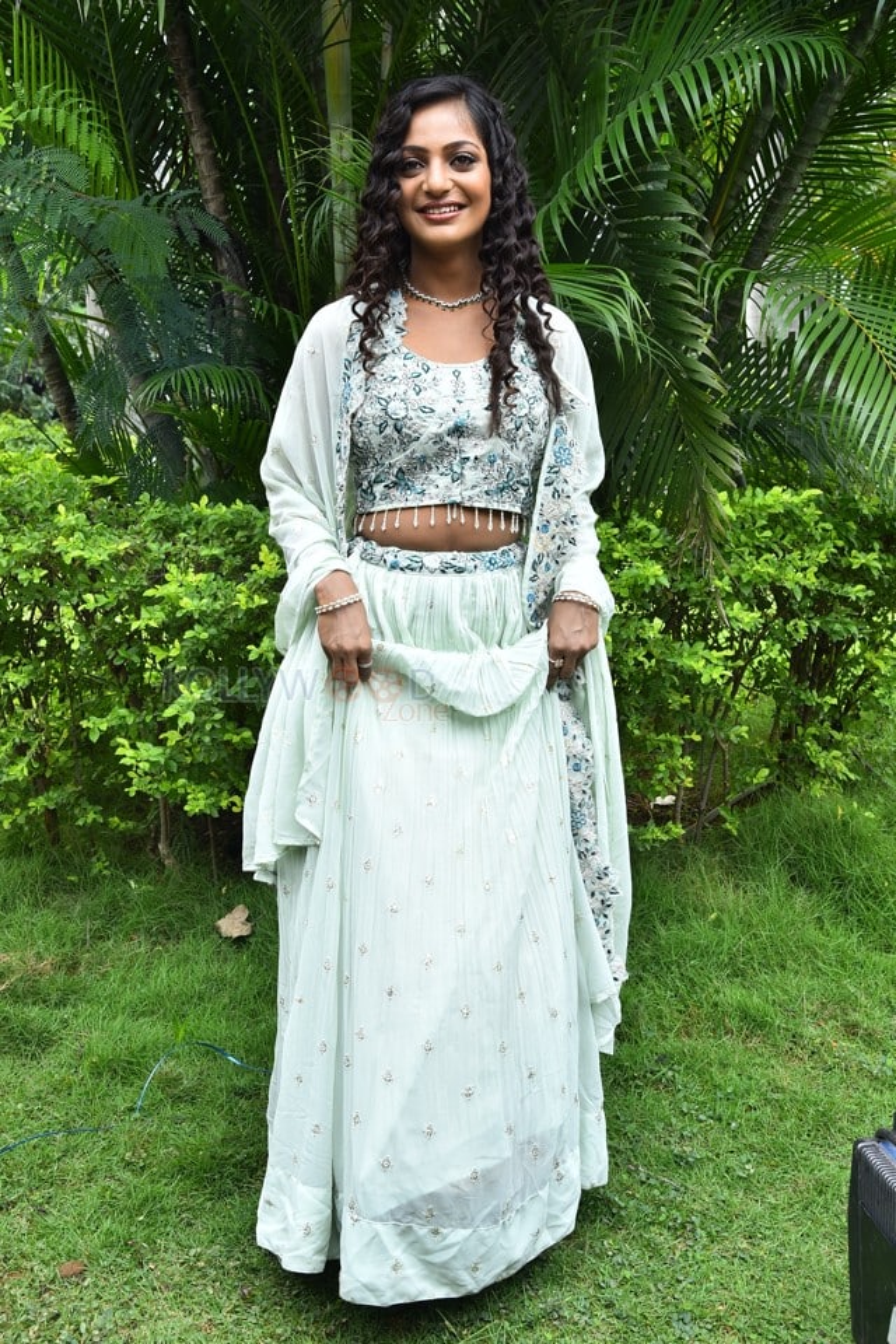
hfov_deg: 30.5
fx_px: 1643
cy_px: 672
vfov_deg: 44.5
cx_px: 448
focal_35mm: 44
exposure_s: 1/125
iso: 400
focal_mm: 44
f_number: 6.3
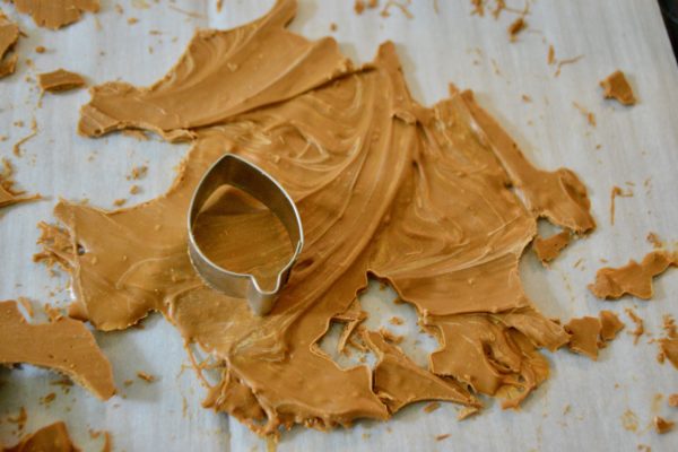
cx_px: 339
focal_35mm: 48
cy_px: 226
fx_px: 904
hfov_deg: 41.1
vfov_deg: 28.1
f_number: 4.8
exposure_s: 1/30
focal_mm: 32
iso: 3200
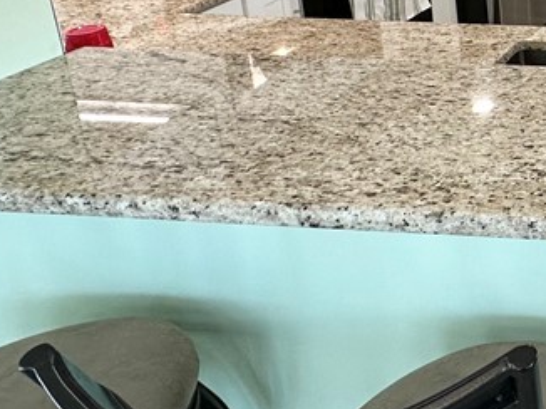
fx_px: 694
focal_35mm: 44
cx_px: 806
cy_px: -92
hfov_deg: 28.8
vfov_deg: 28.3
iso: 125
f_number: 2.2
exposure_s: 1/120
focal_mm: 2.22
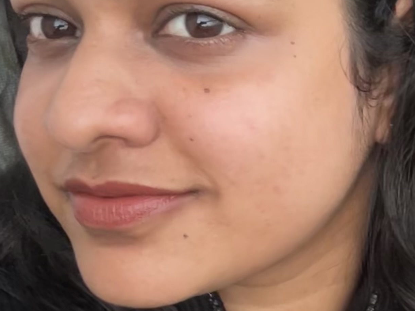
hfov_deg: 24.4
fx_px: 911
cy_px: 175
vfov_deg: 19.4
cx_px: 421
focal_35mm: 76
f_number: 1.9
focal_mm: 2.69
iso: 160
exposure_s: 1/60
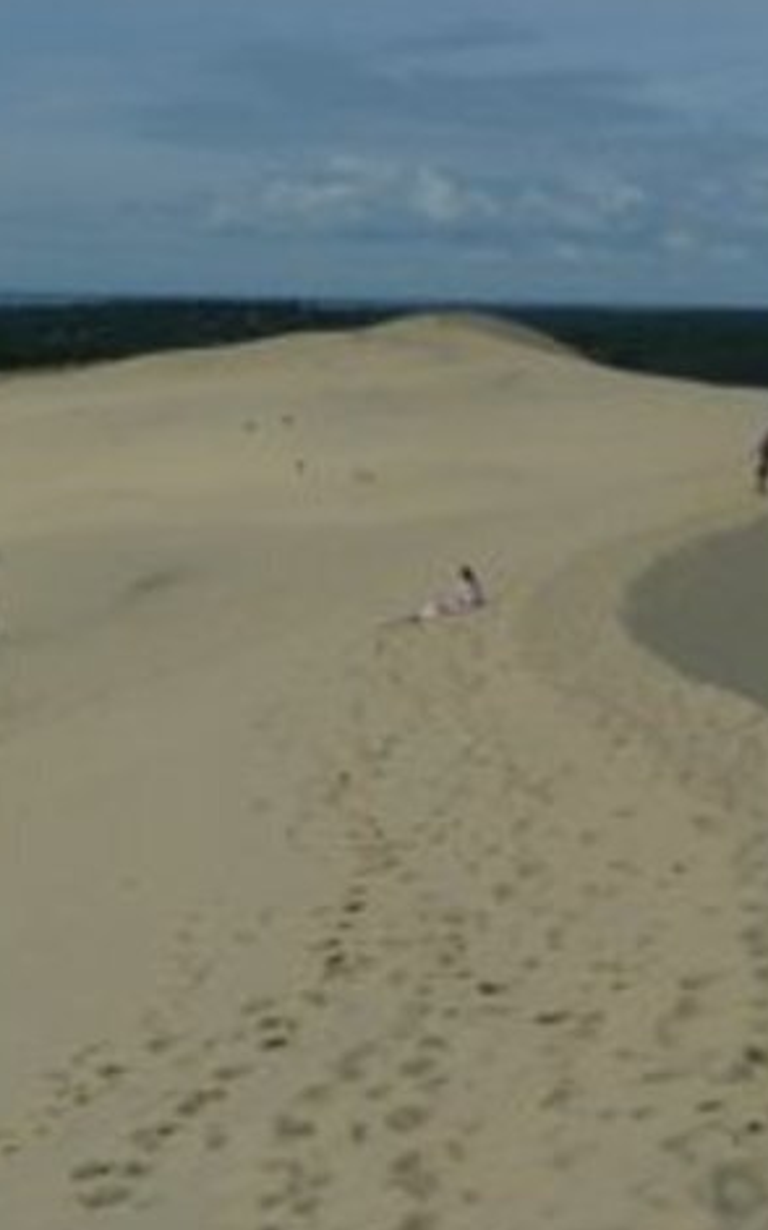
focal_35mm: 83
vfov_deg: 24.9
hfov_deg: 15.7
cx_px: 554
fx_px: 2782
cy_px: 572
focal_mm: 6
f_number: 8
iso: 100
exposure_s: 1/640
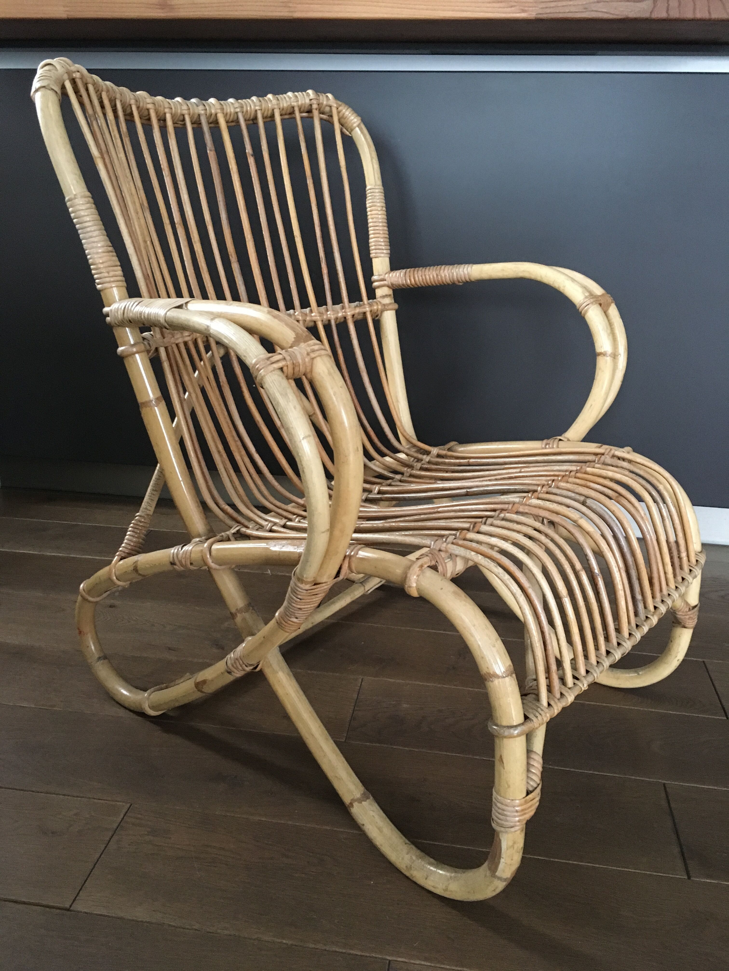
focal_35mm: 29
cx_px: 364
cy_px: 486
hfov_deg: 48.2
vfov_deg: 61.7
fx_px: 814
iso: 400
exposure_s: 1/17
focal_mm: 4.15
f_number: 2.2
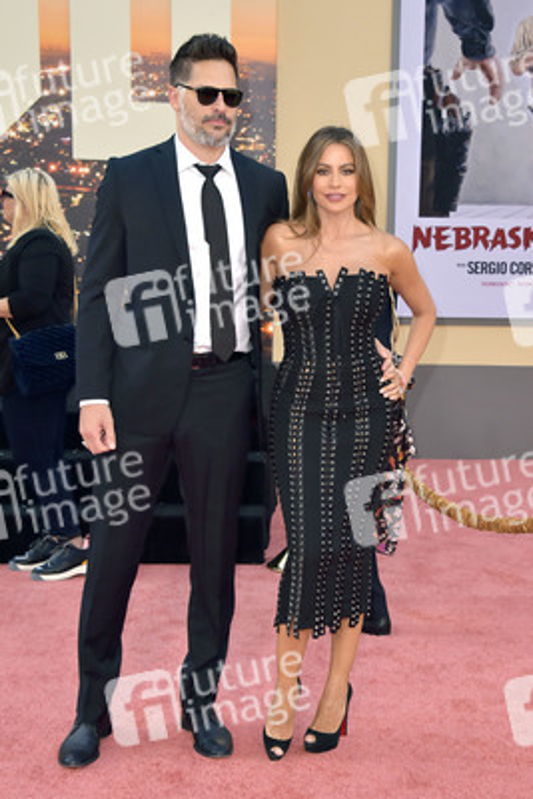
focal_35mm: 55
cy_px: 400
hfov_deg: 24.6
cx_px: 266
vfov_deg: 36.2
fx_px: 1220
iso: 640
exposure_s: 1/250
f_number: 7.1
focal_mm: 55
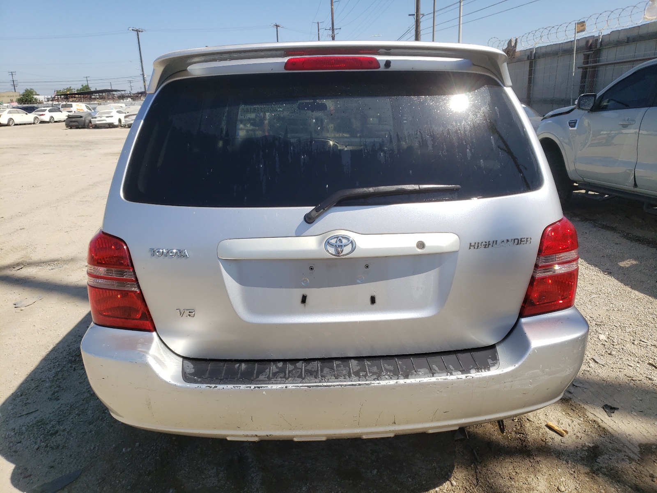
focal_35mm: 26
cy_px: 246
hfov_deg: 67.3
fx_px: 493
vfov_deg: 53.1
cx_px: 328
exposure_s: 1/2500
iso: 50
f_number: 1.5
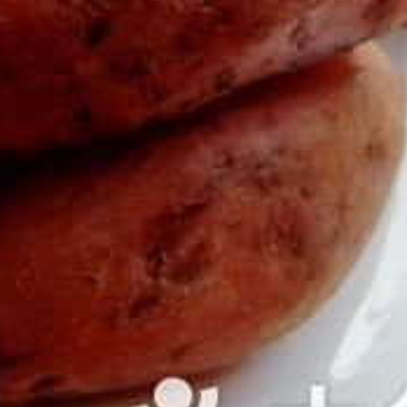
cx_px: -101
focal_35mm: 96
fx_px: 1277
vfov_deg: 17.4
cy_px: -60
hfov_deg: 17.2
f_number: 2.2
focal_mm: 3.95
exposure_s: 1/100
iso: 64
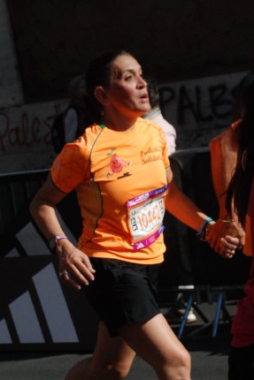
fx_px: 1375
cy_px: 200
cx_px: 146
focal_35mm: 130
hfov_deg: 10.6
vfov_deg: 15.8
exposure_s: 1/2000
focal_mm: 62
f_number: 8
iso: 1000
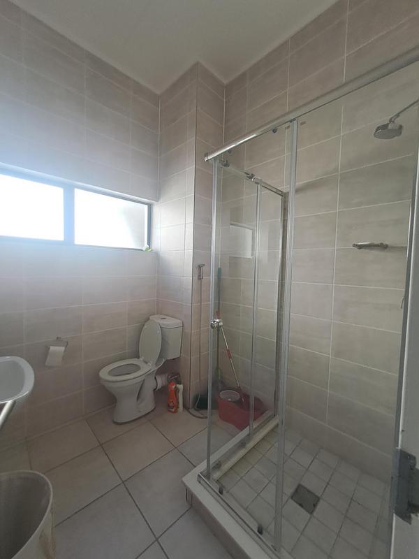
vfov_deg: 106.2
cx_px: 210
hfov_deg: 89.9
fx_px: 210
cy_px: 280
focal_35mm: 13
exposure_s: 1/123
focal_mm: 1.42
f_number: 2.2
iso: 40
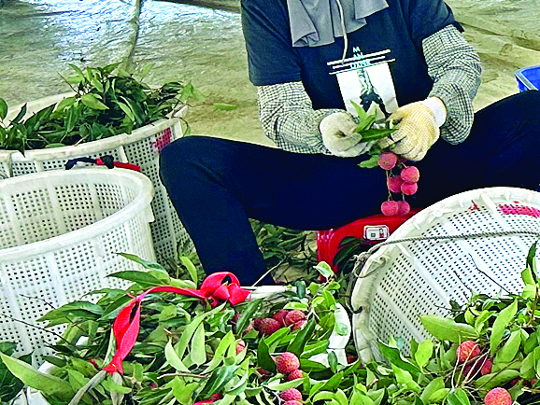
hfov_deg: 16.3
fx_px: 1592
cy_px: 187
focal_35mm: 102
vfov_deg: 14.5
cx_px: 967
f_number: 1.5
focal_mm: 5.7
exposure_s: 1/121
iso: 64
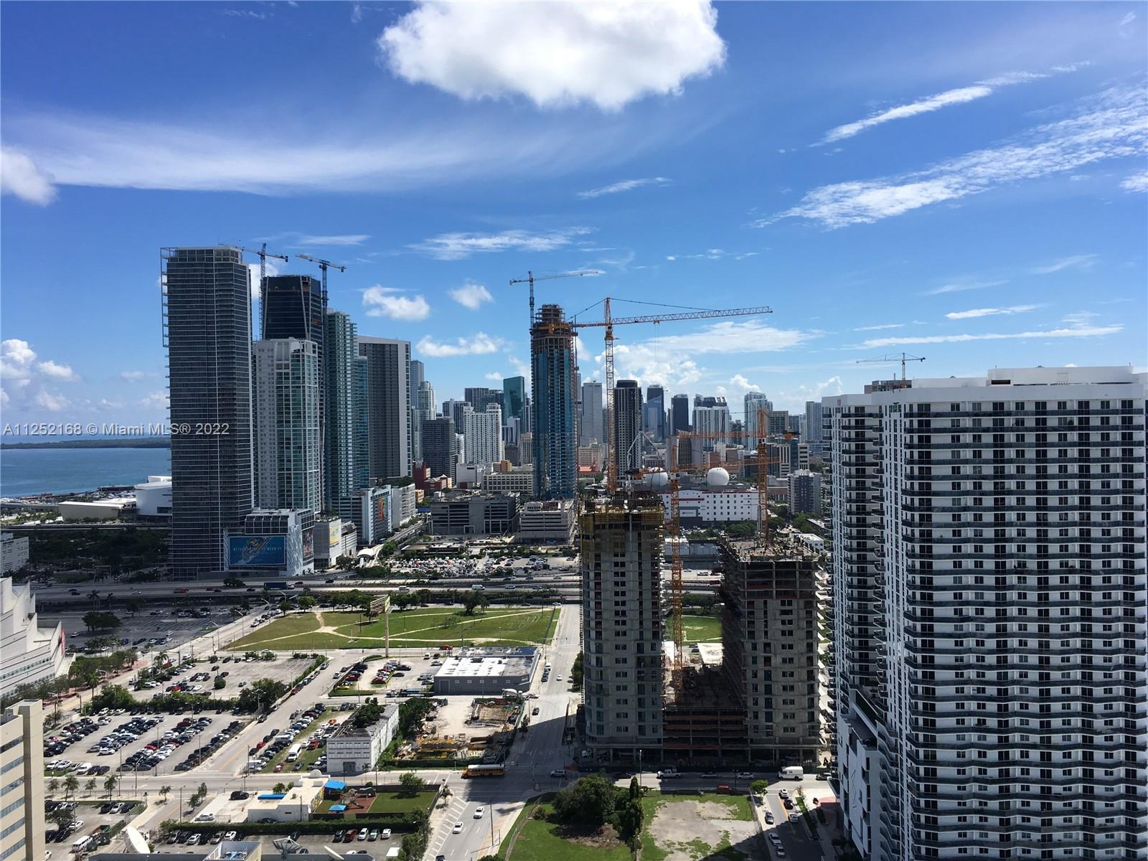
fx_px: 962
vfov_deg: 48.2
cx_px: 574
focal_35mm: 29
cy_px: 430
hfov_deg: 61.7
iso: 25
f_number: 2.2
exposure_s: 1/2137
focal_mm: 4.15
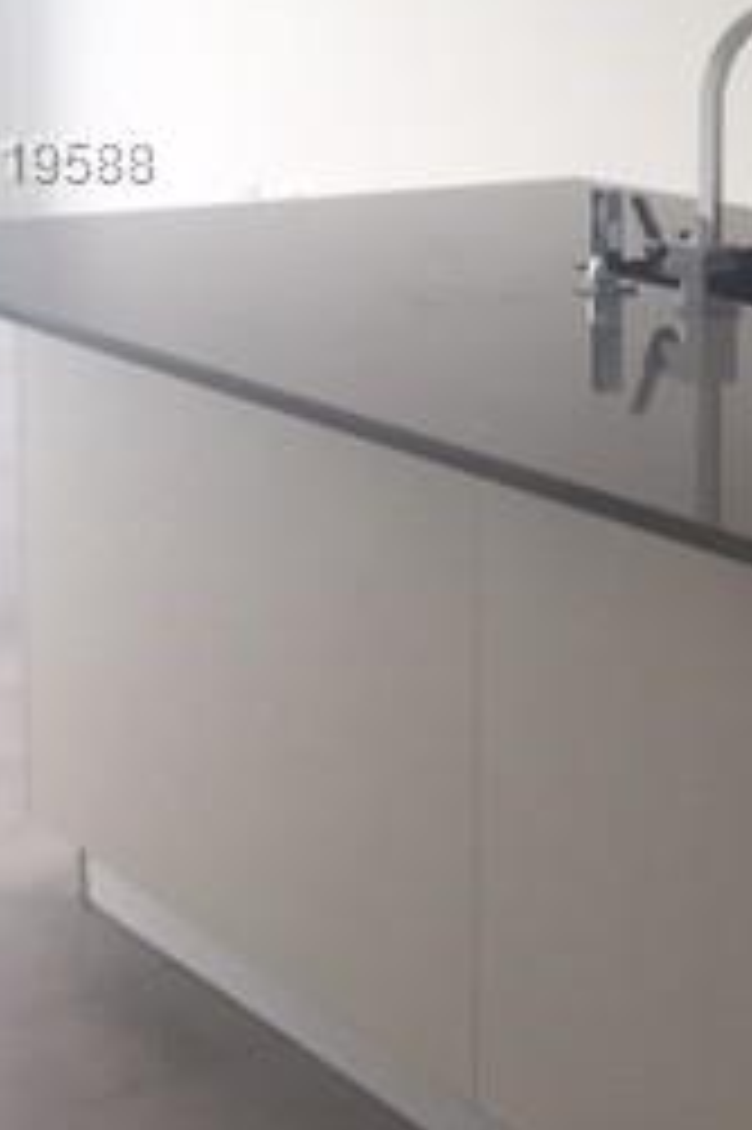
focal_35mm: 77
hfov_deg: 15.5
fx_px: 2416
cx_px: 1292
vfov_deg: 25.7
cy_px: 162
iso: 32
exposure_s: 1/60
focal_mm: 4.15
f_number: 2.2
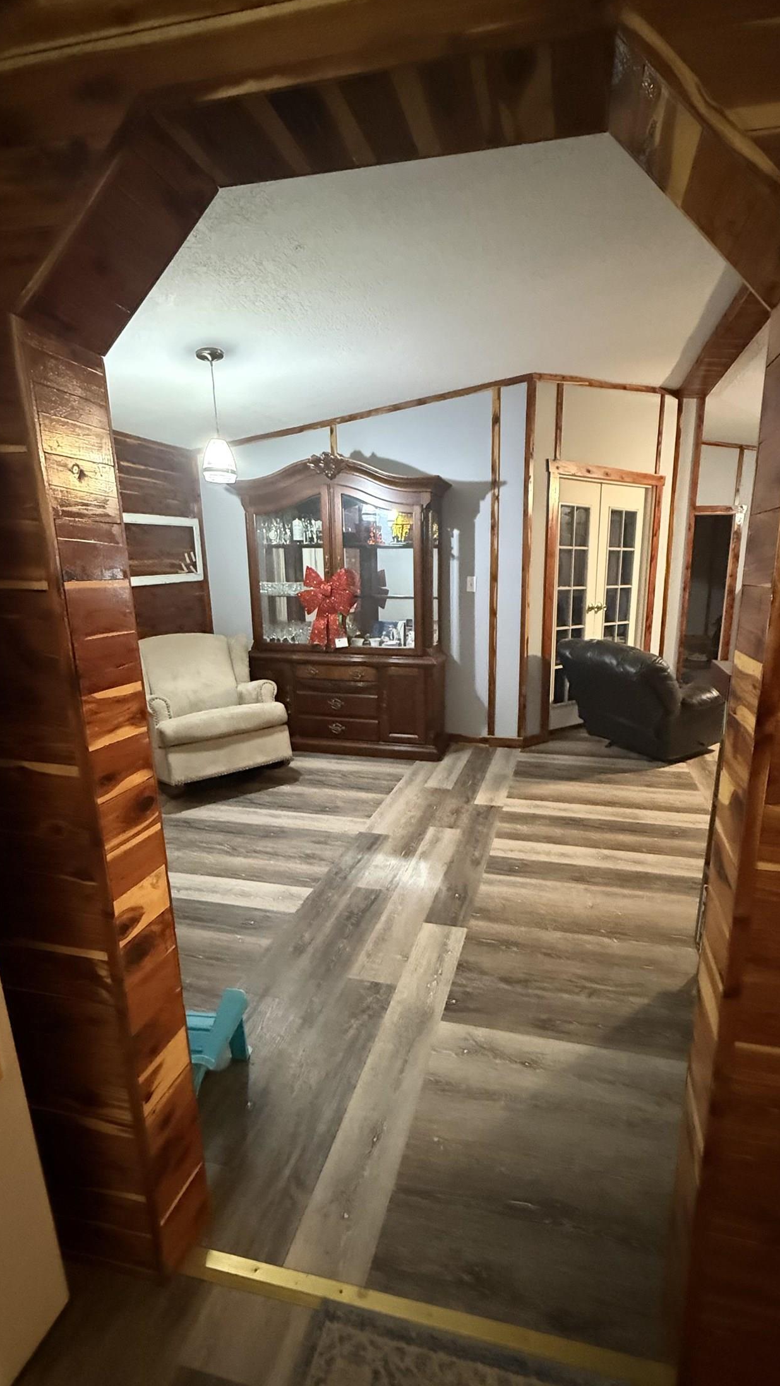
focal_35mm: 16
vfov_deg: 99.4
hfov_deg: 66.6
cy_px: 700
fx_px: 588
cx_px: 459
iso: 1250
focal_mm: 2.22
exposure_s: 1/40
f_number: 2.2
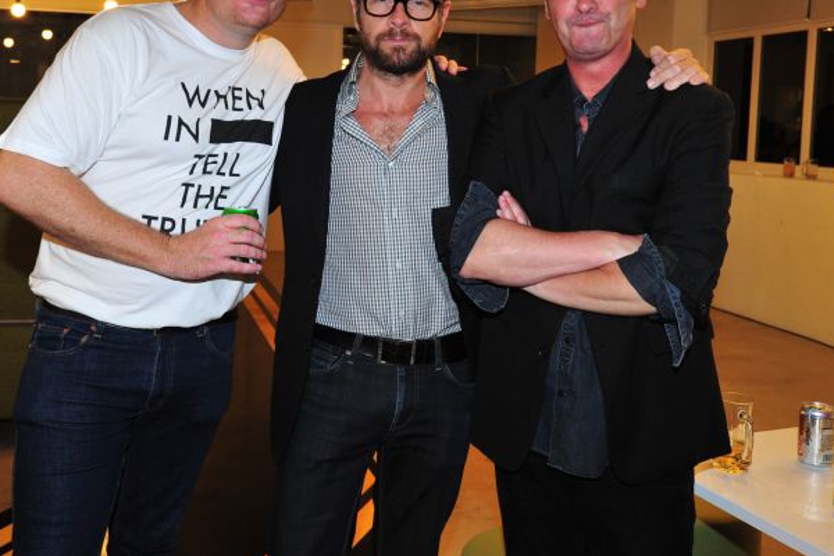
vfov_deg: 33.1
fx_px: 927
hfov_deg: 48.4
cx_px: 375
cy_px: 191
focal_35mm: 40
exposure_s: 1/100
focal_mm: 30
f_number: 6.3
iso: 2500
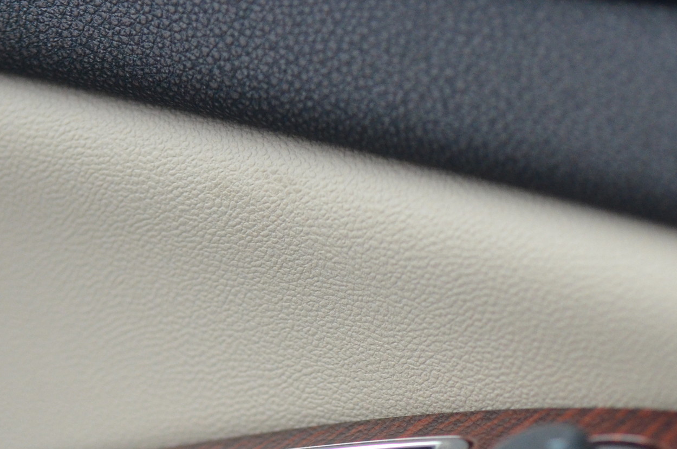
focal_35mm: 120
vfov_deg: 11.3
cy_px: 405
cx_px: 352
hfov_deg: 17.1
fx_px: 2252
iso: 1600
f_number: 2.8
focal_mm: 40
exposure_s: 1/250
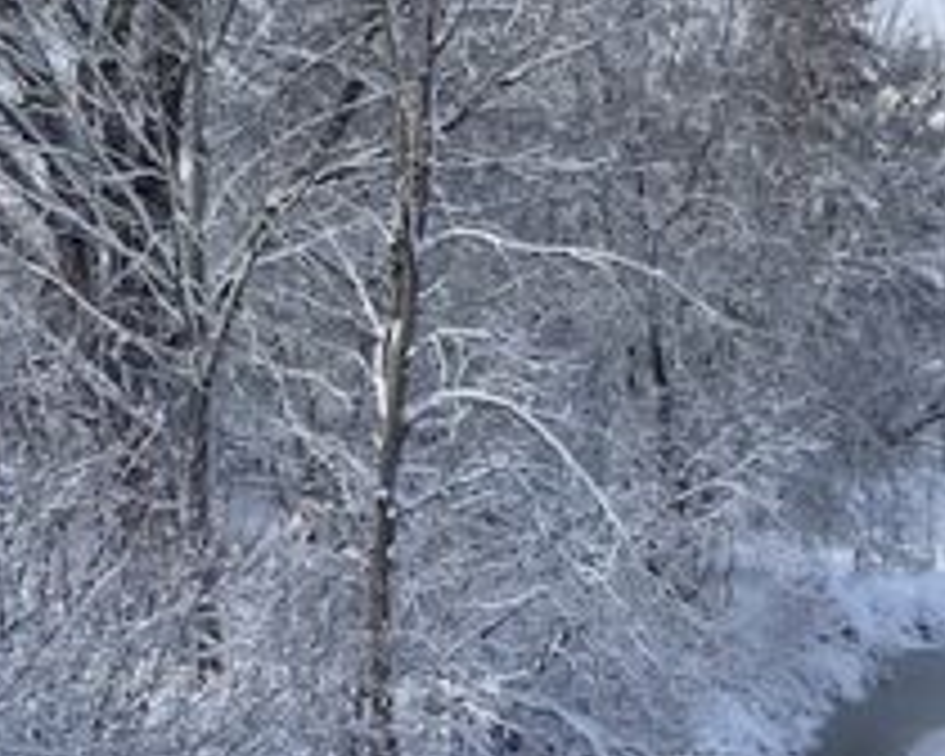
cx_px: 806
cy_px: 572
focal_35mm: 124
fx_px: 3468
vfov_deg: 12.4
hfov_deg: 15.4
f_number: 1.8
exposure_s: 1/2688
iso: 32
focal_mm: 4.25
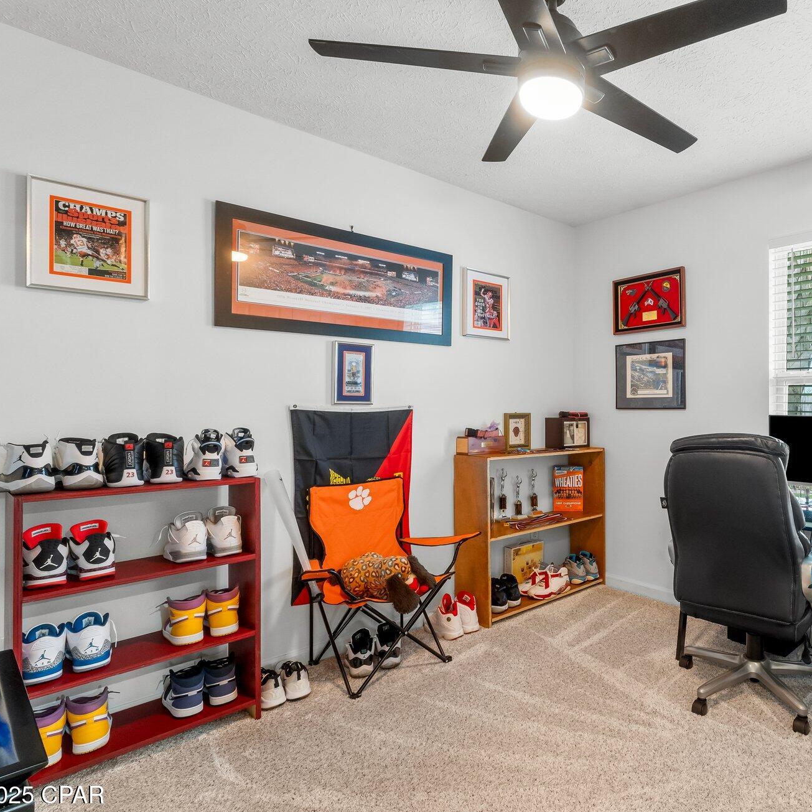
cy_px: 409
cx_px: 598
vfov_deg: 74.8
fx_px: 531
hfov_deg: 70.4
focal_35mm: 20
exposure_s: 1
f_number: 9
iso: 400
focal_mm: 10
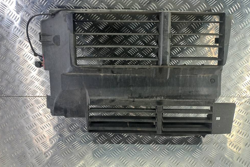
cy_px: 74
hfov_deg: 67.4
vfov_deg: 47.8
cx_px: 123
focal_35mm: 27
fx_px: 187
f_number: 1.8
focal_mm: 4.6
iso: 80
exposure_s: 1/50
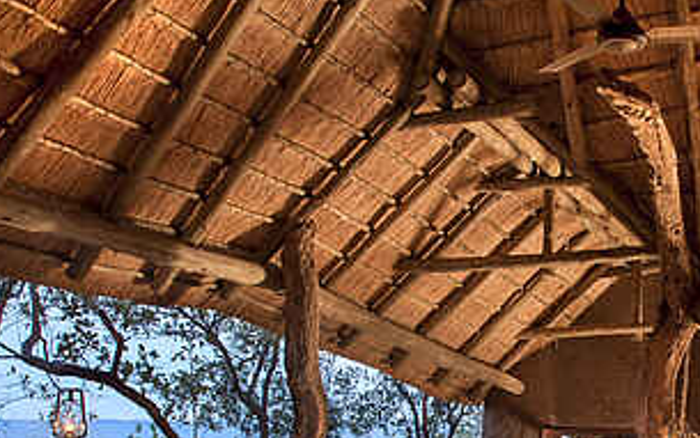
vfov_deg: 24.6
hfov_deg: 37.6
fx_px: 954
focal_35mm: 50
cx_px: 631
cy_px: 447
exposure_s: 4
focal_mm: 17
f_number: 11
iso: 200
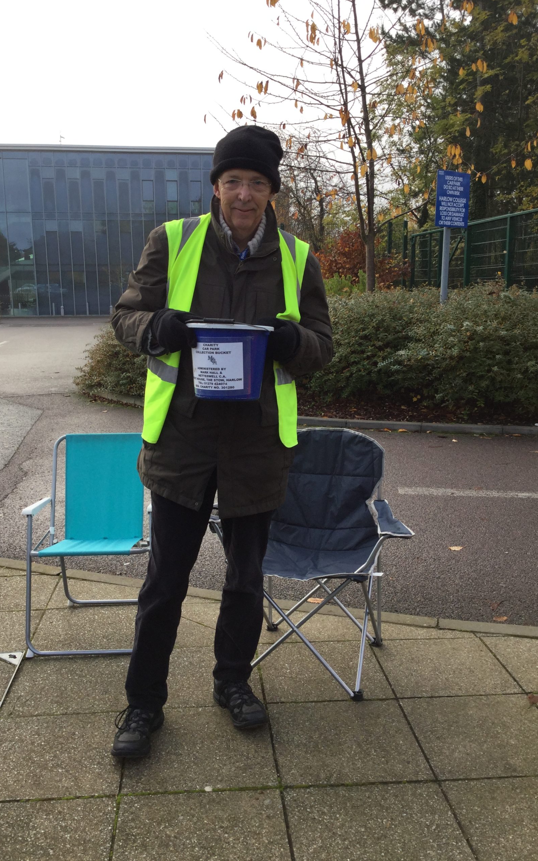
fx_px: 774
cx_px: 235
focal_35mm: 33
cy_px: 431
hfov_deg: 38.3
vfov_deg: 58.1
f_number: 2.4
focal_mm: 3.3
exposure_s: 1/256
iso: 25
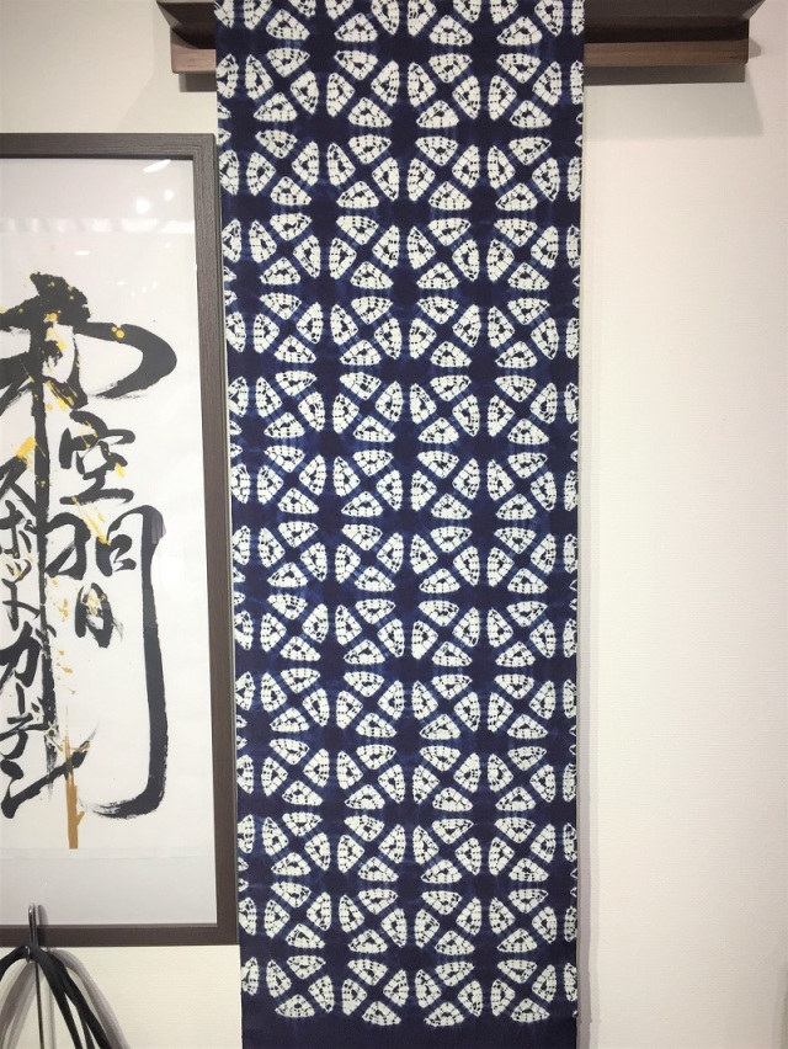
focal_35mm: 29
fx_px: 879
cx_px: 394
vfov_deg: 61.6
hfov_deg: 48.3
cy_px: 524
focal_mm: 4.15
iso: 32
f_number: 2.2
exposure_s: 1/40
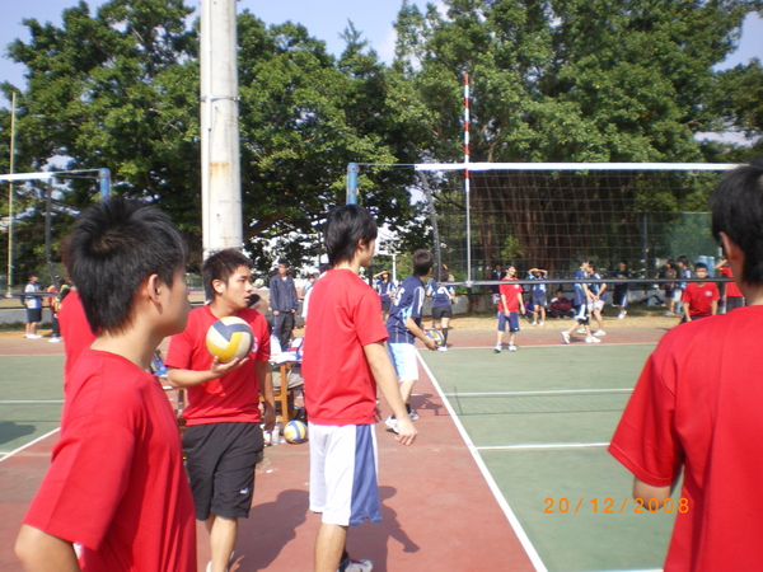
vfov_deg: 39.7
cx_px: 382
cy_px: 286
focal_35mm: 36
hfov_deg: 51.4
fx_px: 794
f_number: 4.6
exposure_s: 1/250
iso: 50
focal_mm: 6.3
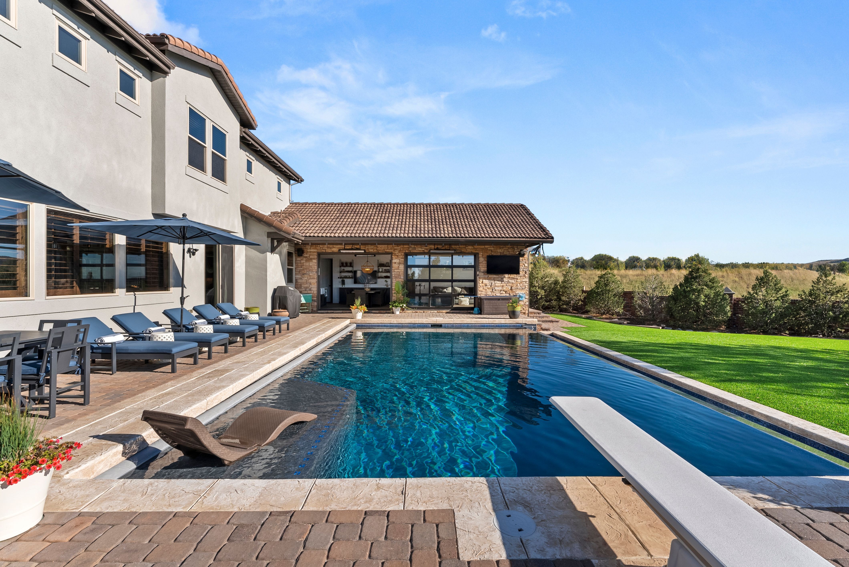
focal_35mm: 16
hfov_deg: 96.3
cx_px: 424
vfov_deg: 73.5
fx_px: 380
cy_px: 284
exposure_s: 1/400
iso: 200
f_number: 8
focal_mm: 16.1
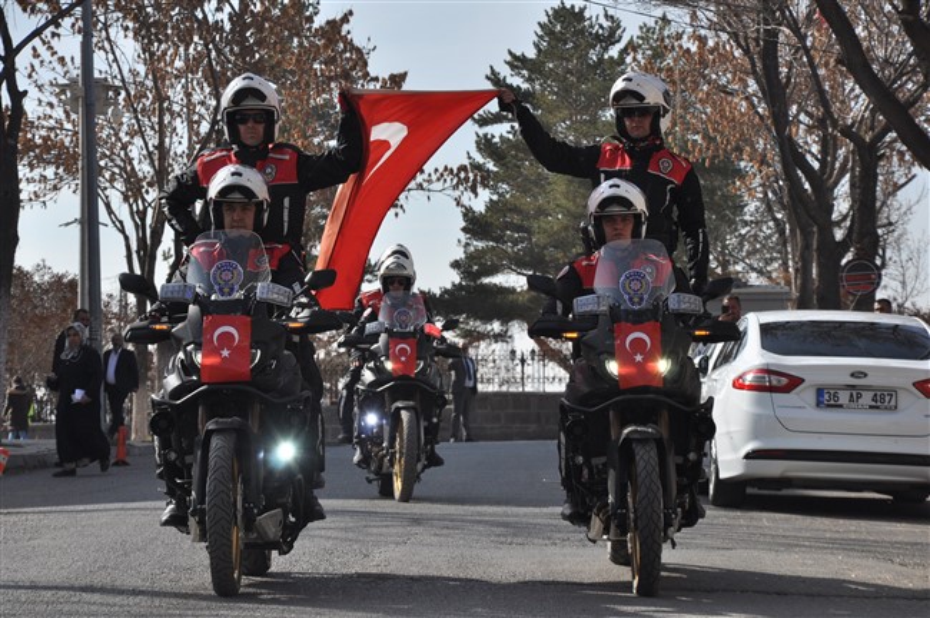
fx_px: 3561
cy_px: 309
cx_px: 465
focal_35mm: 138
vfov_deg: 9.9
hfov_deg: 14.9
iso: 500
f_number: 8
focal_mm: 92
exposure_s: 1/1000
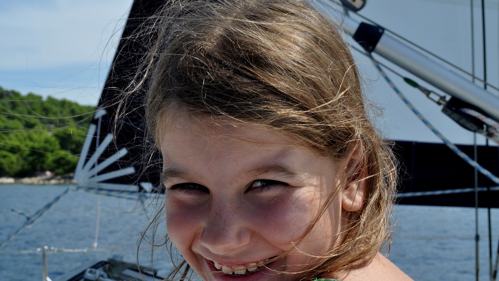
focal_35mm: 54
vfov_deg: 22.2
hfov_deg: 38.5
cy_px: 167
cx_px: 248
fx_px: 714
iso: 500
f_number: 13
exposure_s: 1/640
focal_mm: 34
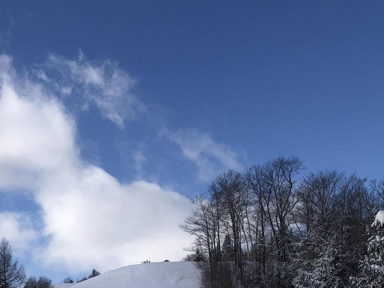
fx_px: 799
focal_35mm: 72
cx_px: 15
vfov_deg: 19.7
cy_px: 302
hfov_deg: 25.9
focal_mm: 3.99
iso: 25
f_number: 1.8
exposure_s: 1/4425
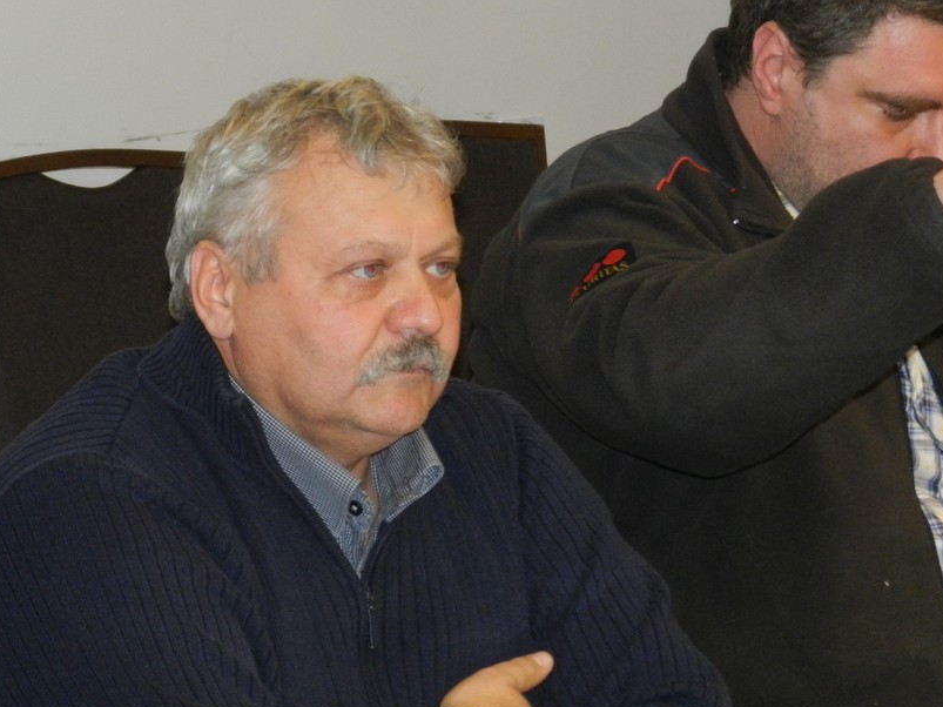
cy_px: 318
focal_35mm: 204
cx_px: 594
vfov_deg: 7.3
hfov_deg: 9.7
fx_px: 5556
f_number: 5.3
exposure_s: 1/40
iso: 800
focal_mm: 28.4
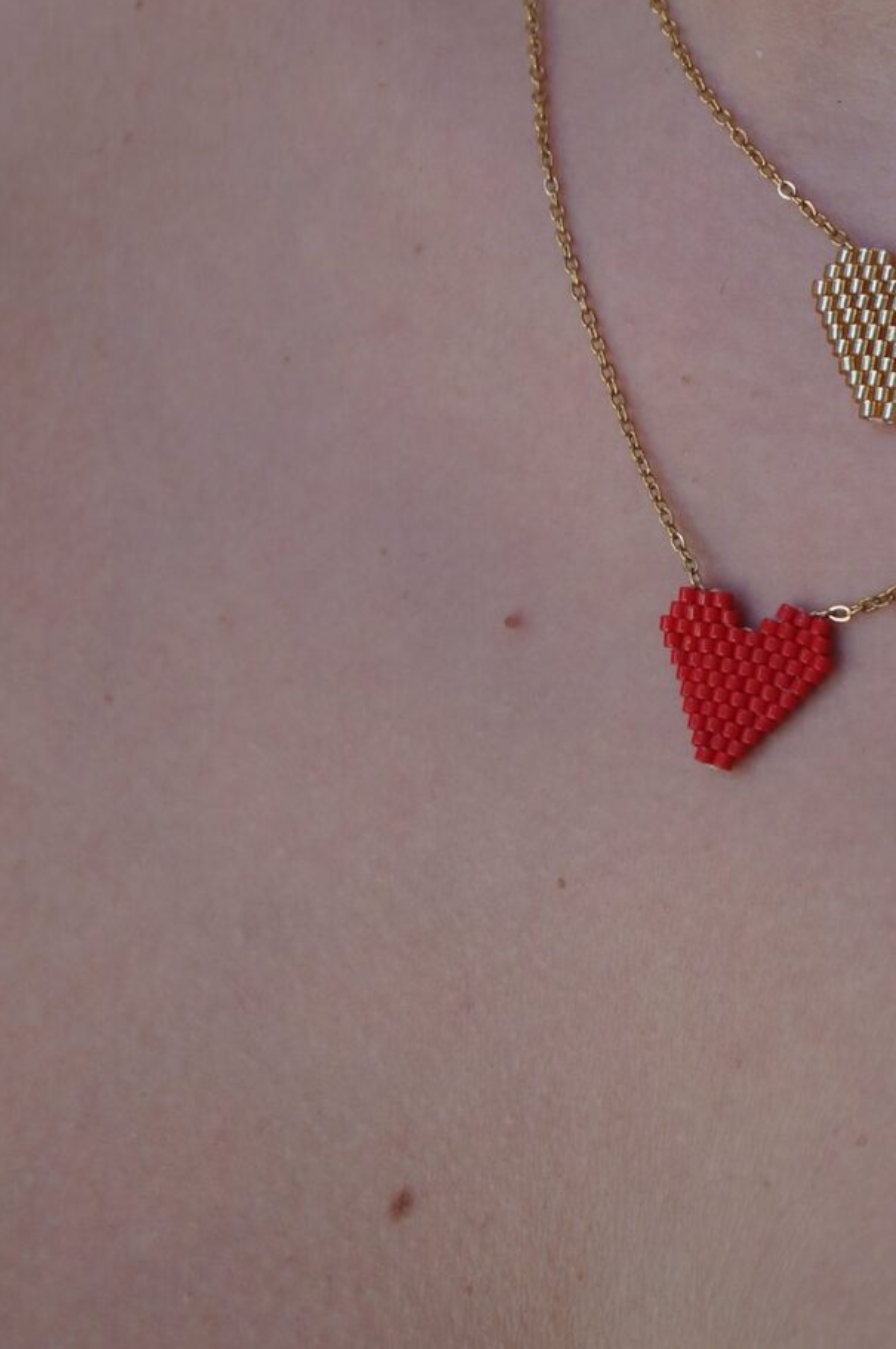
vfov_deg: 15.4
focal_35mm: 133
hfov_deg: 10.2
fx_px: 4974
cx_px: 860
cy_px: 491
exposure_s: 1/160
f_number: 5.6
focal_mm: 45
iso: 320
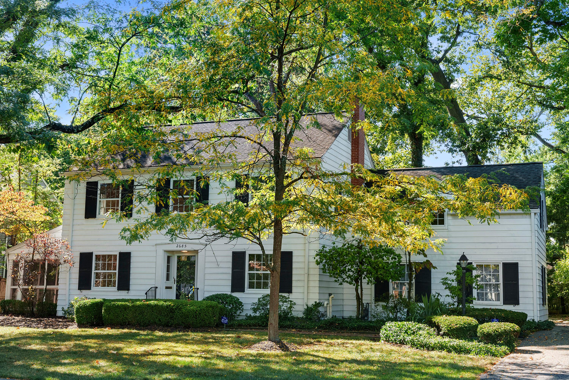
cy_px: 190
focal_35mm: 46
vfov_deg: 29.3
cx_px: 284
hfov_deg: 42.7
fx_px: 727
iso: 640
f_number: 9
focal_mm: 46
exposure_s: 1/125
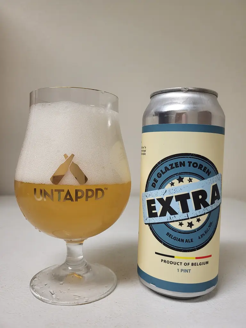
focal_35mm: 26
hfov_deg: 53.1
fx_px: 246
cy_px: 164
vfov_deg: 67.3
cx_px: 123
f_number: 1.8
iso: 200
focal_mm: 5.4
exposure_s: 1/120
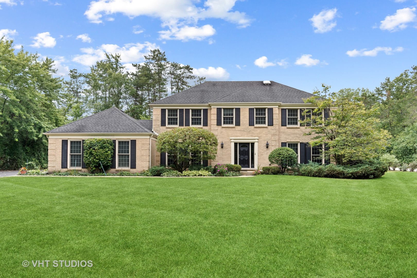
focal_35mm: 26
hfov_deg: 70.4
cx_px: 208
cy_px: 139
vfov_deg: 50.4
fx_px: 295
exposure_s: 1/80
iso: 200
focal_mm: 17
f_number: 8
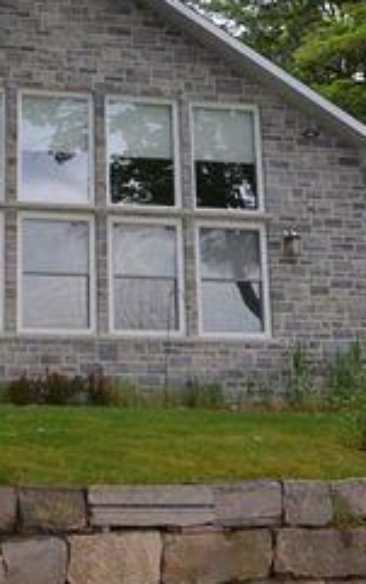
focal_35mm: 57
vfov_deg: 35.4
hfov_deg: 21.9
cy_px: 214
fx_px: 908
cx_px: -5
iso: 200
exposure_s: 1/160
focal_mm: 18
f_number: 6.3
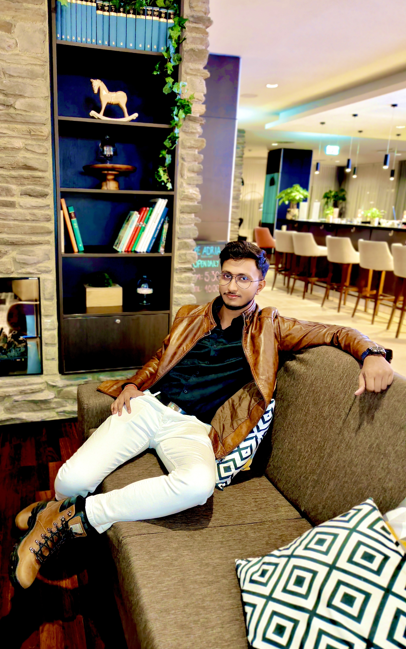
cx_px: 157
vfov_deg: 72.5
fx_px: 442
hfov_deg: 48.9
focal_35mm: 25
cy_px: 324
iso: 2709
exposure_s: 1/14.3
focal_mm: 5.56
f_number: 2.8
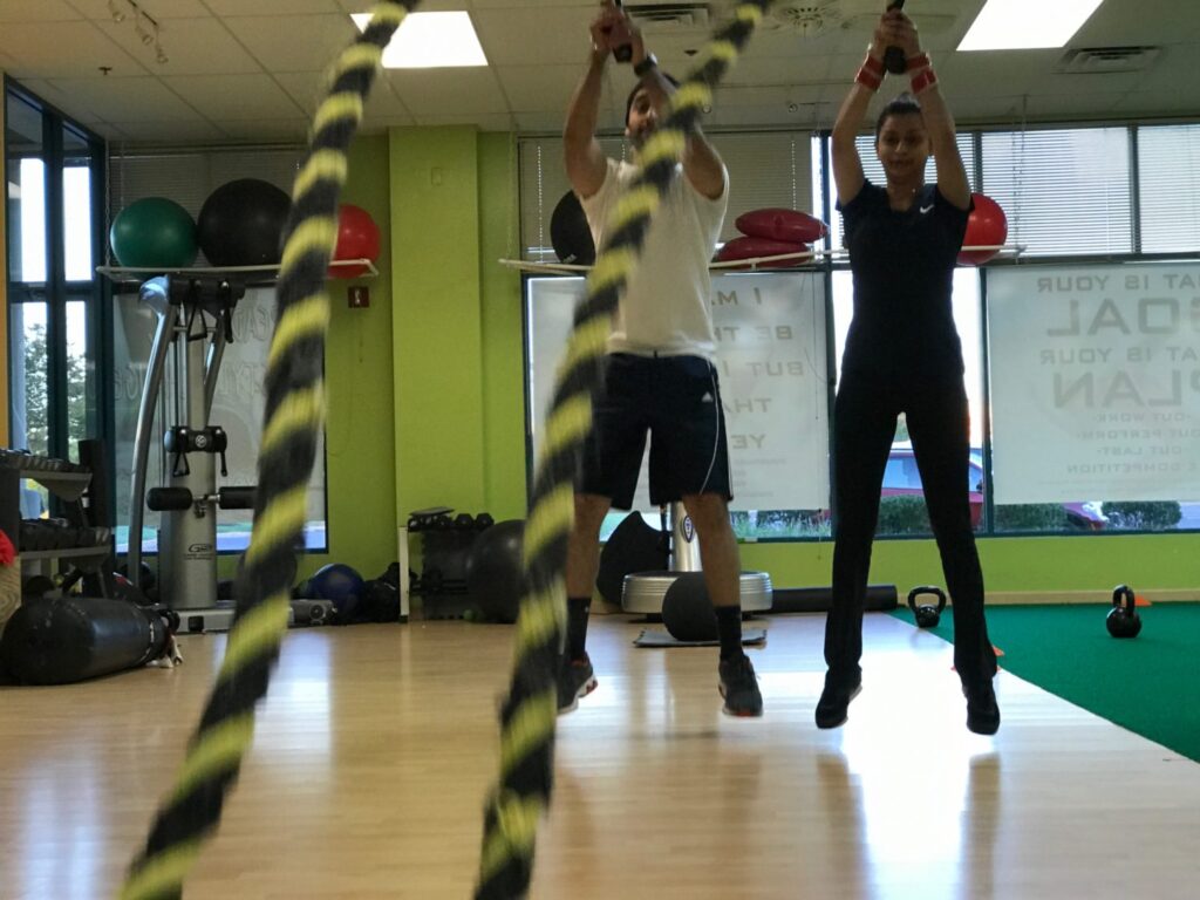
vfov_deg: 25.7
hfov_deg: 33.8
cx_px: 600
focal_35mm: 57
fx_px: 1976
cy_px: 450
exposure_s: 1/120
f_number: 2.8
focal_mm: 6.6
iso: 200
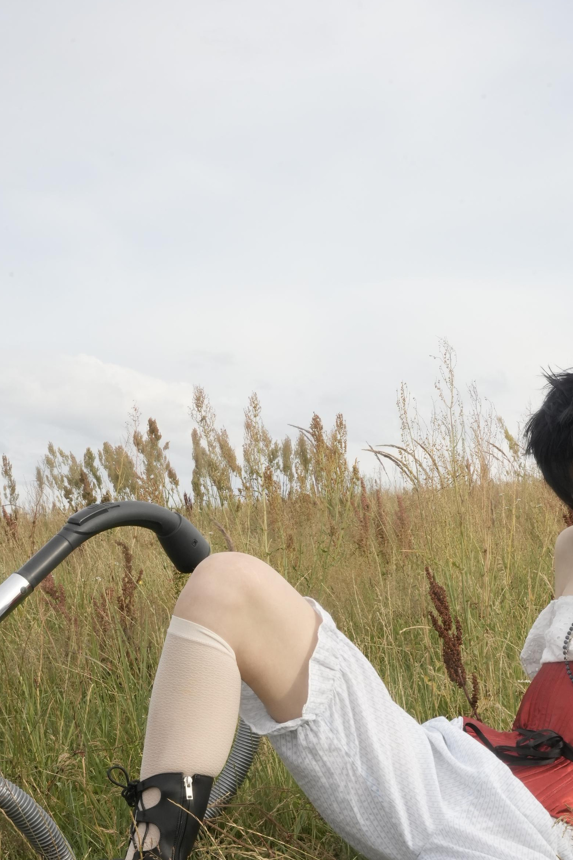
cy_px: 708
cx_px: 493
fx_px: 1671
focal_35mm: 70
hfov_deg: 19.2
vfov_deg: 28.1
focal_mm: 40
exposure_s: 1/160
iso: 1000
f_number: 22
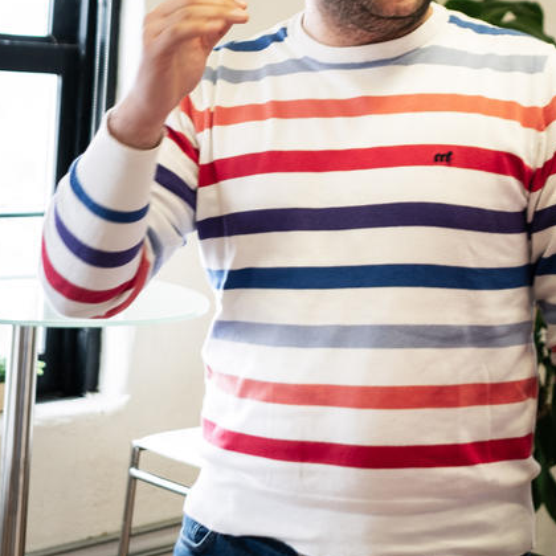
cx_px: 425
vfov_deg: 20.3
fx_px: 1545
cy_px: 162
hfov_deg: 20.2
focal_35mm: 85
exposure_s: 1/125
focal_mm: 23
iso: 160
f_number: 2.2
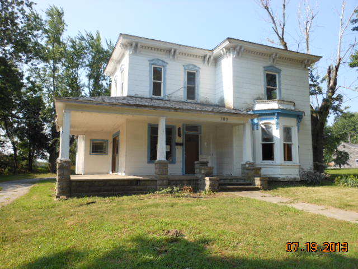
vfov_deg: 49.7
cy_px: 134
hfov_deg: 63.4
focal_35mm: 28
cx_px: 179
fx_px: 290
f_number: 3.7
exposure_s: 1/320
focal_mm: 5
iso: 80
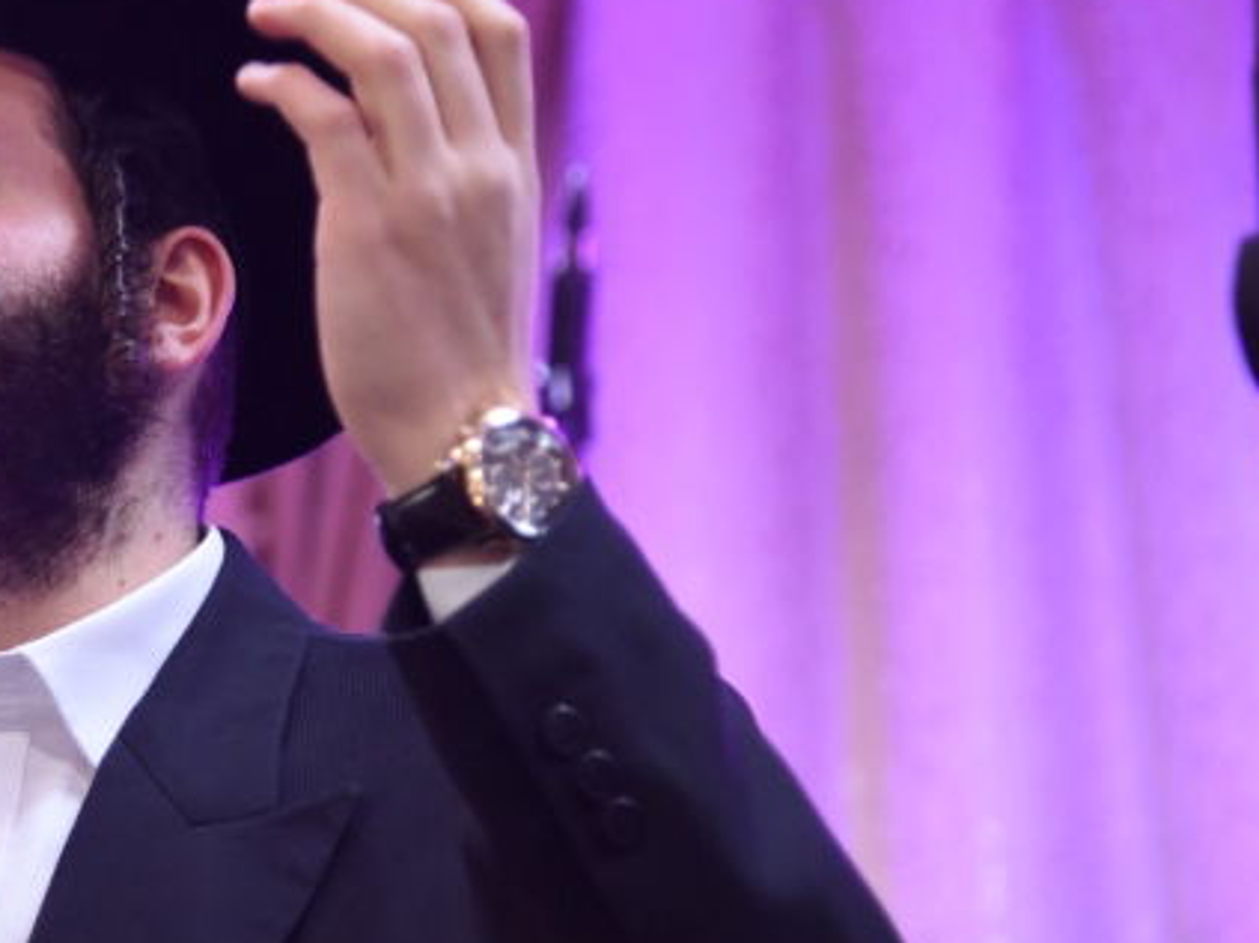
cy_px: 403
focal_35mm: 198
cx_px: -185
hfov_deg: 9.9
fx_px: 7199
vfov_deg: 7.5
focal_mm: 85
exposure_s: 1/125
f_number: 4
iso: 3200
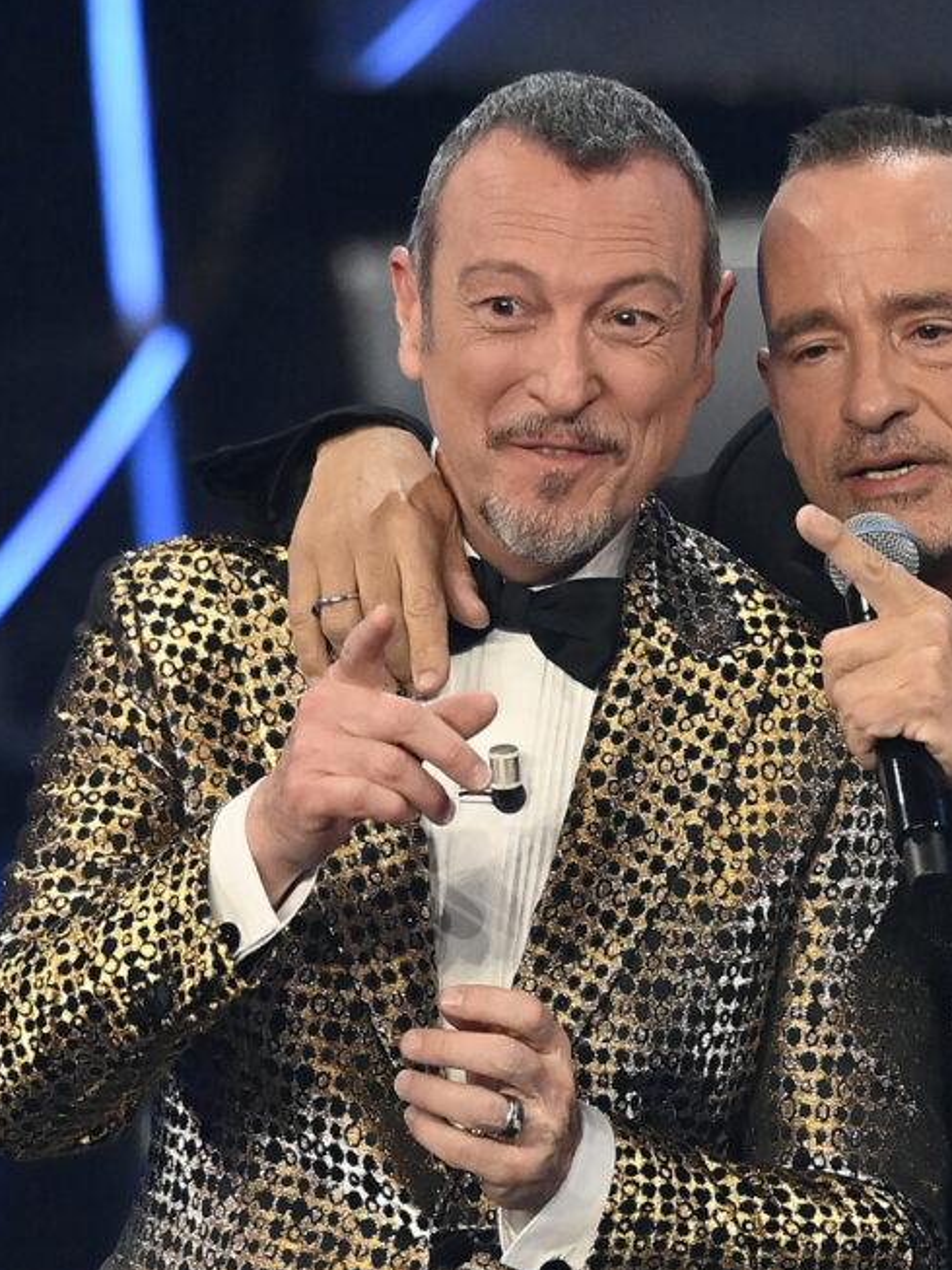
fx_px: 16569
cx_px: 709
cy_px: 655
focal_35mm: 452
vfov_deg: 4.4
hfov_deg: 3.3
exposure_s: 1/640
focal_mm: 300
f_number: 3.5
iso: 4000
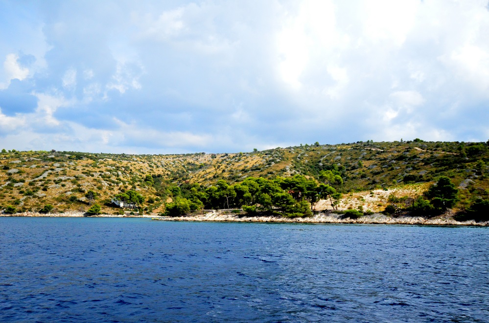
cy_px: 162
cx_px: 244
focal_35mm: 36
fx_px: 488
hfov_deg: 53.2
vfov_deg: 36.7
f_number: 4
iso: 1800
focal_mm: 24
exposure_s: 1/8000
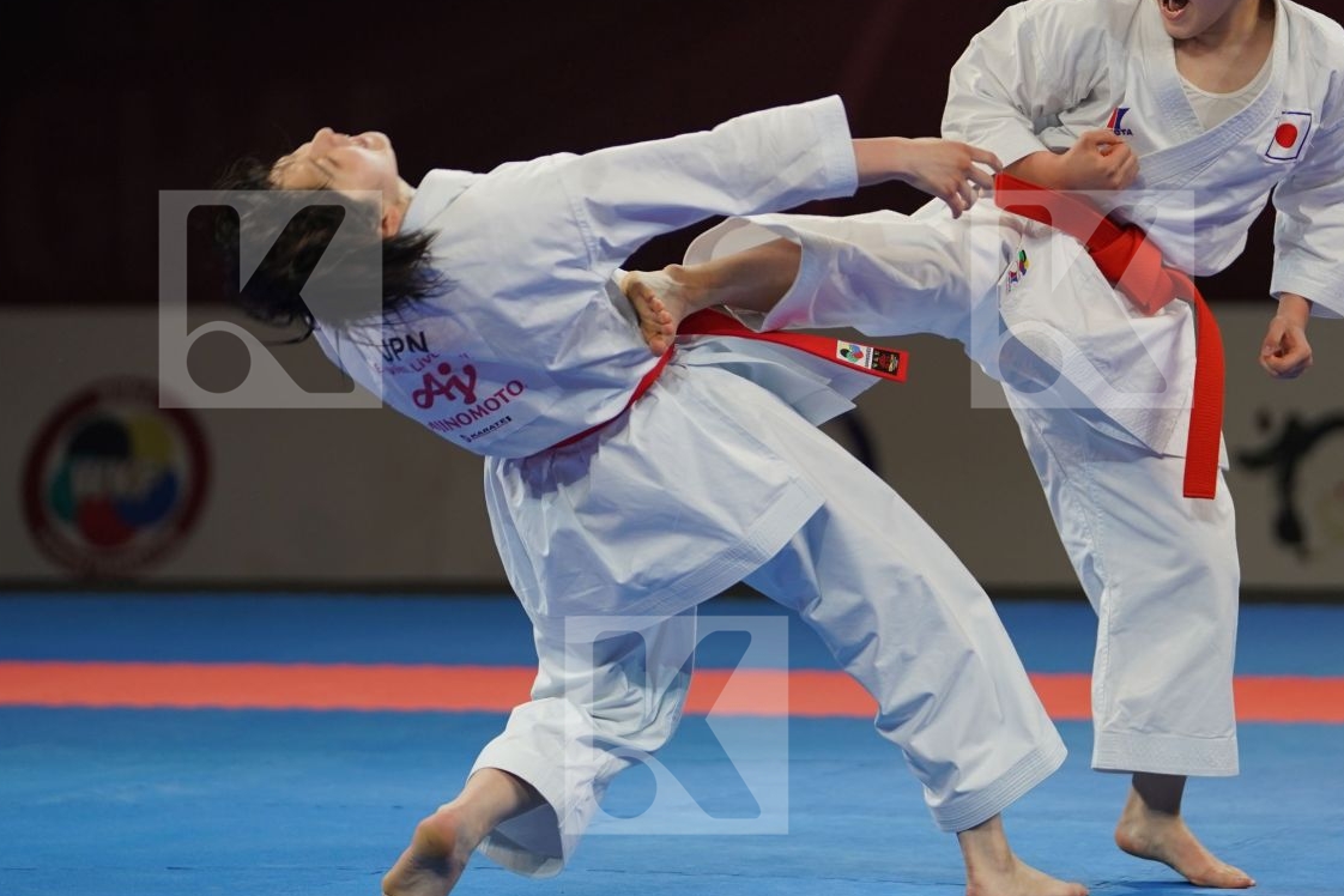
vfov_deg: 5.6
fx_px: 9221
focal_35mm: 247
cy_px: 299
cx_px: 677
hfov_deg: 8.3
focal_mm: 154
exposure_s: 1/500
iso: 640
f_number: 2.8
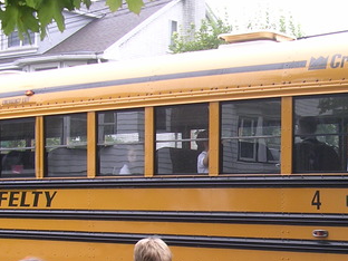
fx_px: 784
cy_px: 230
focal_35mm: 78
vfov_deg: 18.6
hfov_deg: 24.4
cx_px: 301
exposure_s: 1/46.5
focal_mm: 5.8
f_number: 2.8
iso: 100
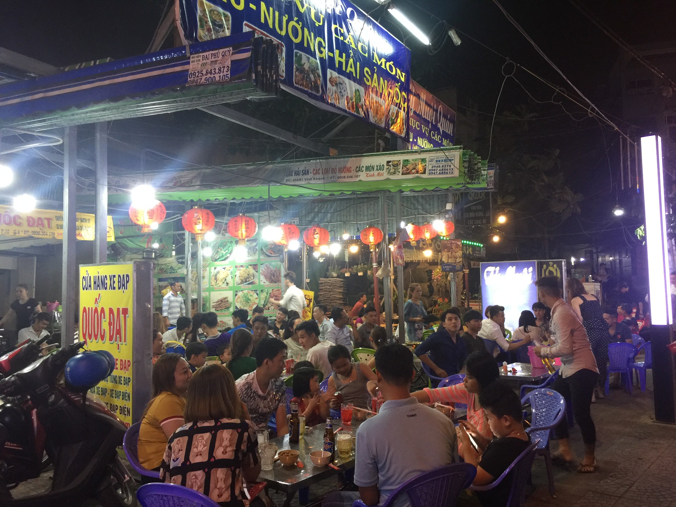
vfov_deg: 48.2
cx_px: 338
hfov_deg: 61.7
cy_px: 254
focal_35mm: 29
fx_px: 566
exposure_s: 1/17
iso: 100
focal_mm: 4.15
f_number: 2.2
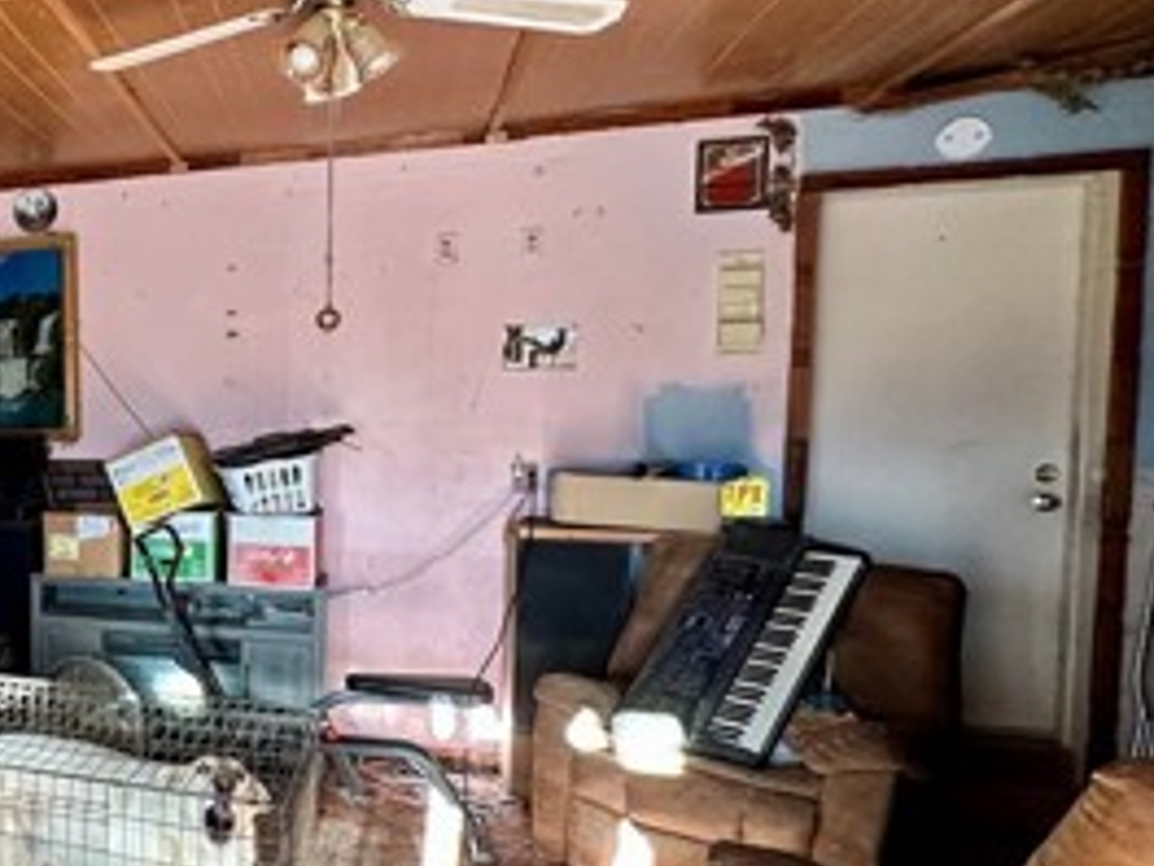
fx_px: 1133
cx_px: -162
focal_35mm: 34
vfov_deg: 41.7
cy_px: 485
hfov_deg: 41.1
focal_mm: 2.22
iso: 320
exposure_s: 1/87
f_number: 2.2
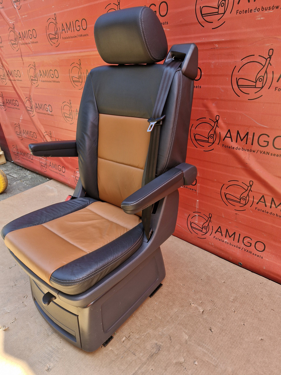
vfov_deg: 73.9
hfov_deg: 58.9
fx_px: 249
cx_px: 140
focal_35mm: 23
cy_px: 188
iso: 50
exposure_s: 1/180
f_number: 1.8
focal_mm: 5.54
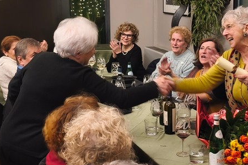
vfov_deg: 19.9
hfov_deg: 29.6
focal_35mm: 68
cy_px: 52
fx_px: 468
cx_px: 142
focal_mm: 6.18
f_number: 1.65
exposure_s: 1/33.3
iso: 1000
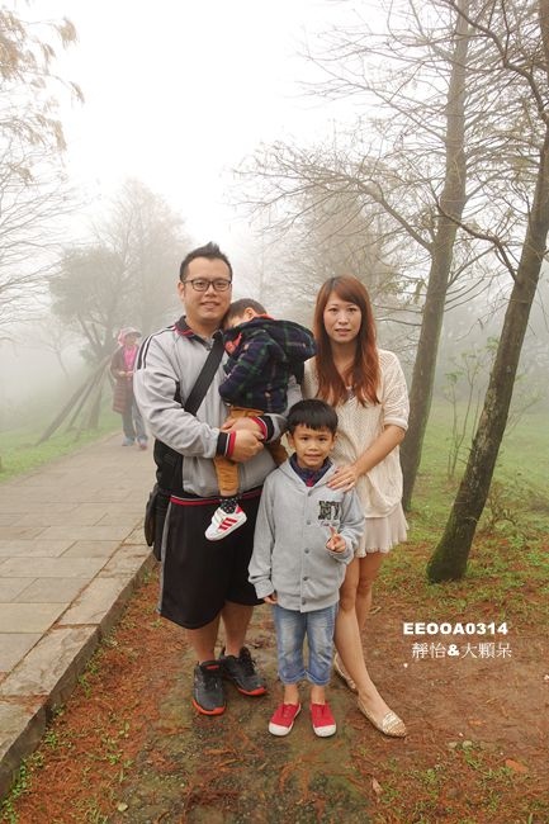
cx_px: 274
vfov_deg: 73.8
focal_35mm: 24
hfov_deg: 53.1
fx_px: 549
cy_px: 412
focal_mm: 8.8
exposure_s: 1/250
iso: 125
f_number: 2.8
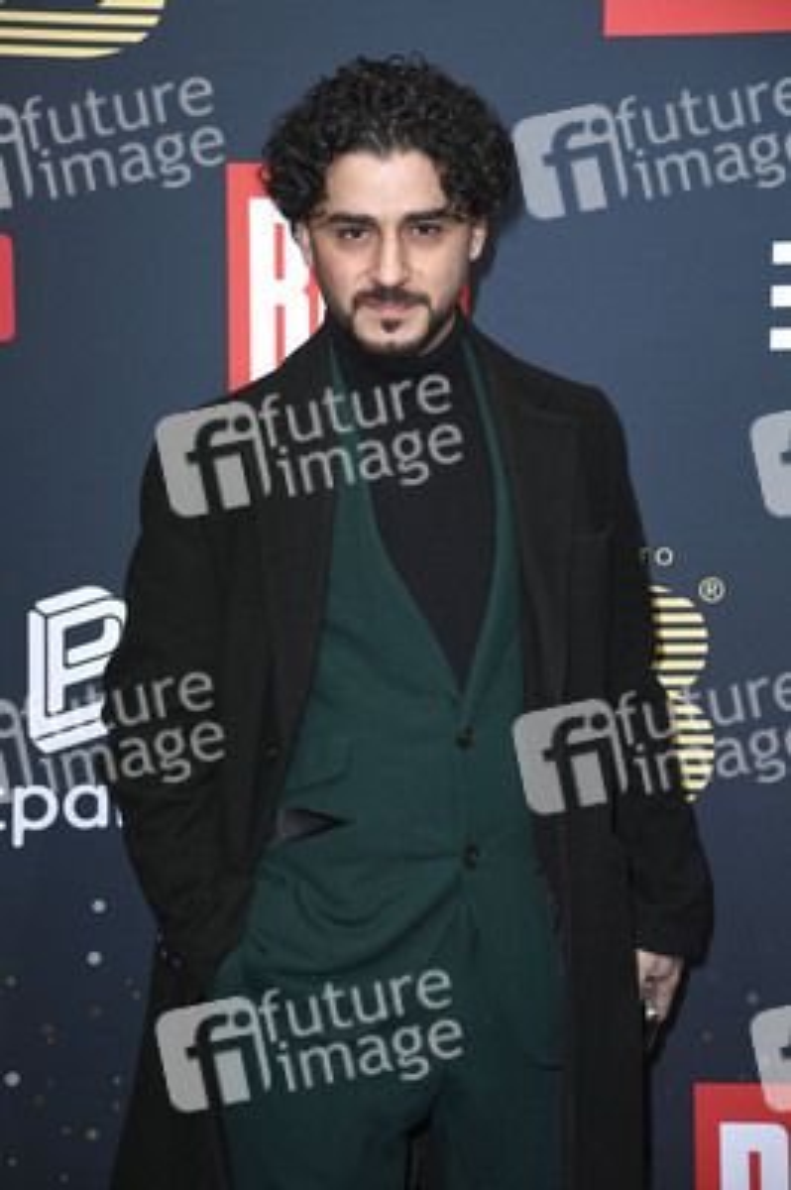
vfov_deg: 22.2
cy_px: 595
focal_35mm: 92
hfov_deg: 14.8
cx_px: 396
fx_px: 3037
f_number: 5.6
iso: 320
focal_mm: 92
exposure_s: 1/250
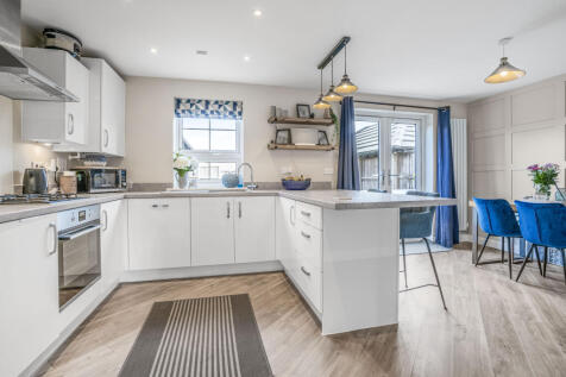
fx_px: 251
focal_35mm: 16
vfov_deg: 73.7
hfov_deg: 96.8
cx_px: 283
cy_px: 188
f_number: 8
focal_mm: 16
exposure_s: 1/20
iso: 400
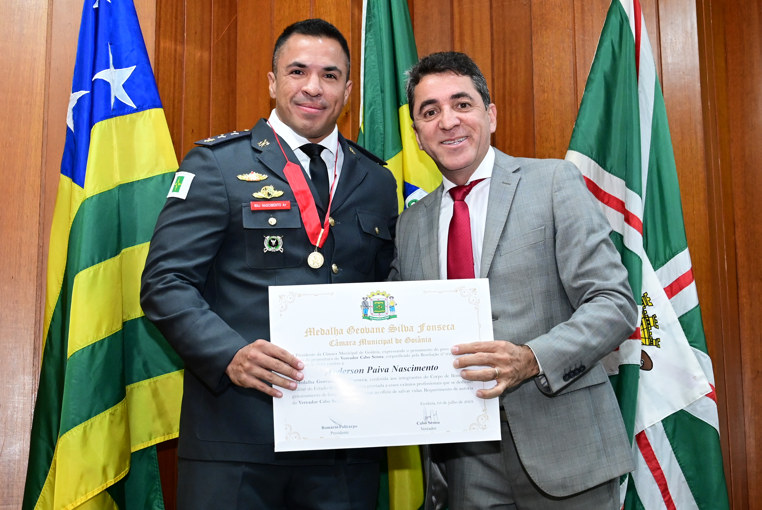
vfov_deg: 24.7
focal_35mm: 55
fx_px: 1165
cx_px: 381
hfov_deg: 36.2
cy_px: 255
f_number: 4.5
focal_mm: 37
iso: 4000
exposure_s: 1/125
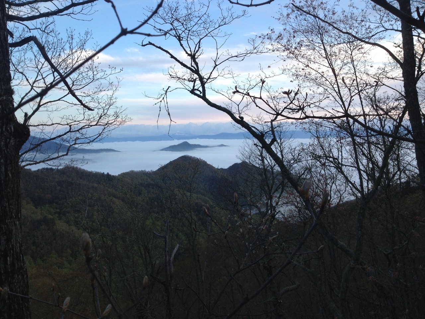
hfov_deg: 52.6
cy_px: 160
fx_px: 430
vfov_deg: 40.7
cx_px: 212
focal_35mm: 35
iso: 50
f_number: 2.4
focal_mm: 4.28
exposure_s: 1/179
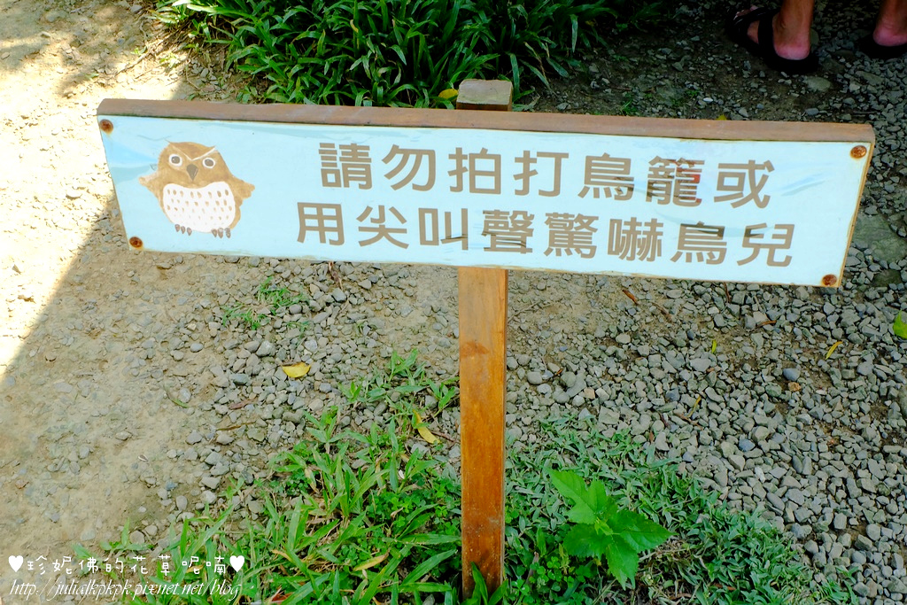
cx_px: 454
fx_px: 1109
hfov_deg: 44.5
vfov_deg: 30.5
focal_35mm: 44
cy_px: 302
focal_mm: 29.5
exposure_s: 1/60
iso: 640
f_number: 16
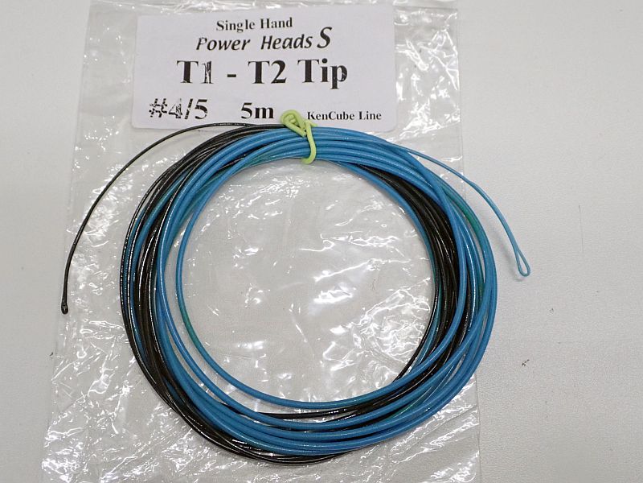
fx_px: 743
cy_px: 242
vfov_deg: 36.0
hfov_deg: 46.8
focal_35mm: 40
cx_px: 322
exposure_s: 1/60
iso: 800
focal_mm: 7.34
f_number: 4
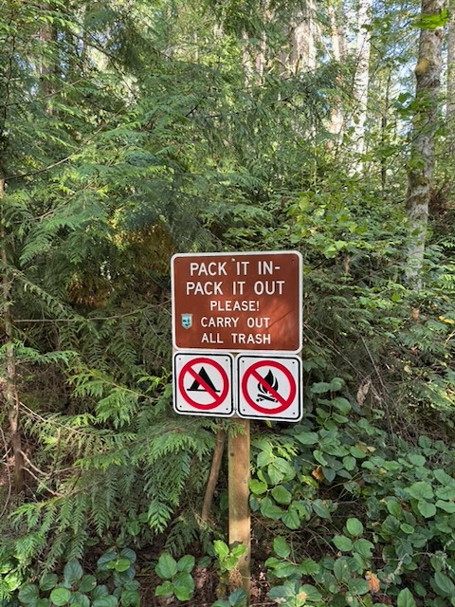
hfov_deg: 56.8
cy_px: 304
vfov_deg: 71.6
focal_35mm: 24
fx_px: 421
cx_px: 228
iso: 200
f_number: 1.78
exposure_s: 1/89
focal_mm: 6.76
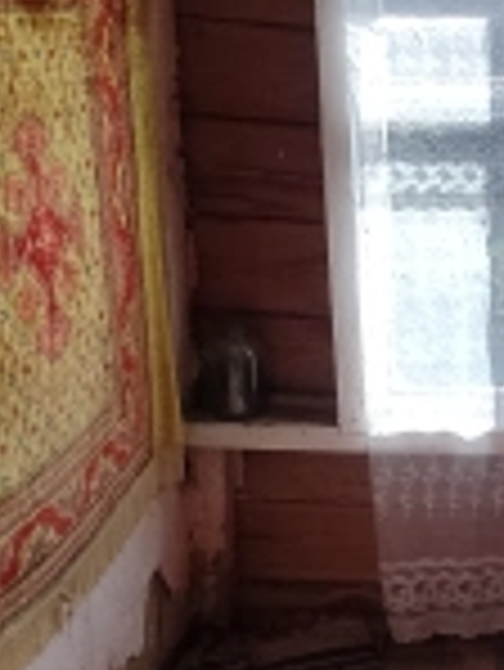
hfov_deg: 28.4
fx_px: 911
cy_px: 328
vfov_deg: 40.4
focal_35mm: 47
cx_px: 538
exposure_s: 1/319
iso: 50
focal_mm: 1.6
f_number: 2.2
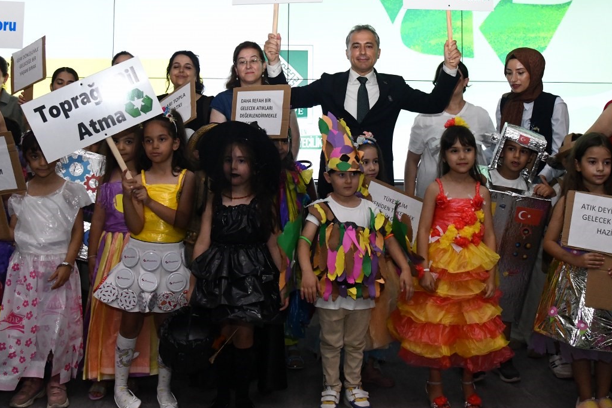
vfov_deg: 35.4
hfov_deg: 51.9
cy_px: 117
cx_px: 306
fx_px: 629
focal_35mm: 37
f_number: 7.1
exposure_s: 1/200
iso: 6400
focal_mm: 24
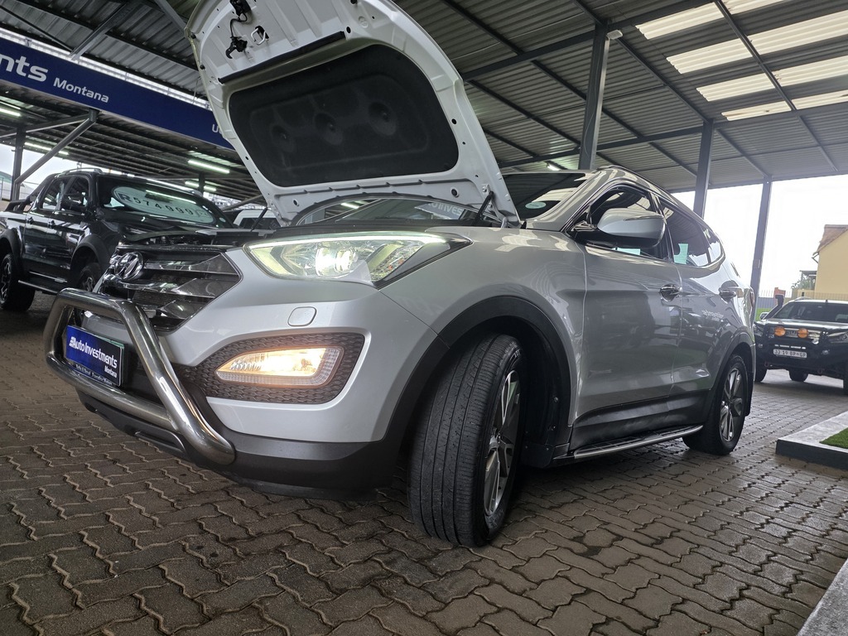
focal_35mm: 23
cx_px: 424
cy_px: 318
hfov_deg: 73.9
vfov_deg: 58.9
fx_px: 563
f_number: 1.7
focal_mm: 6.25
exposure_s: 1/79.9
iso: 160
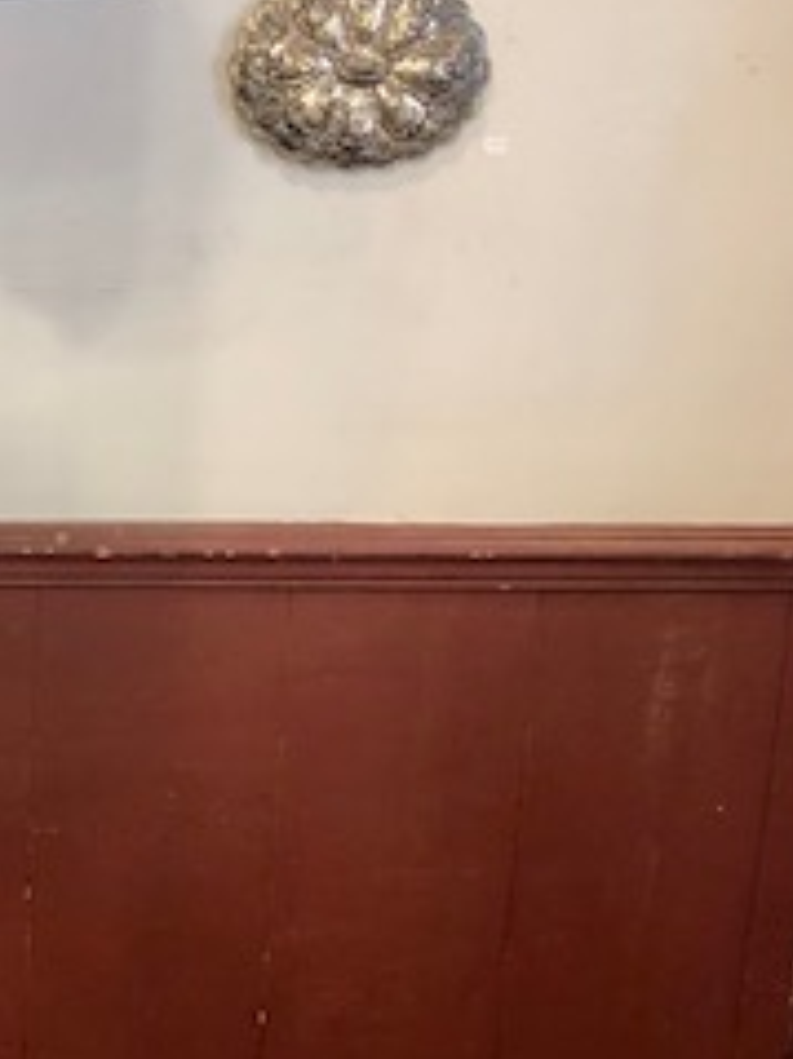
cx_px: -222
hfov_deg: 18.3
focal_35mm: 75
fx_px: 2293
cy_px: 651
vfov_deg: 25.9
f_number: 1.8
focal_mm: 3.99
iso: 64
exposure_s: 1/17
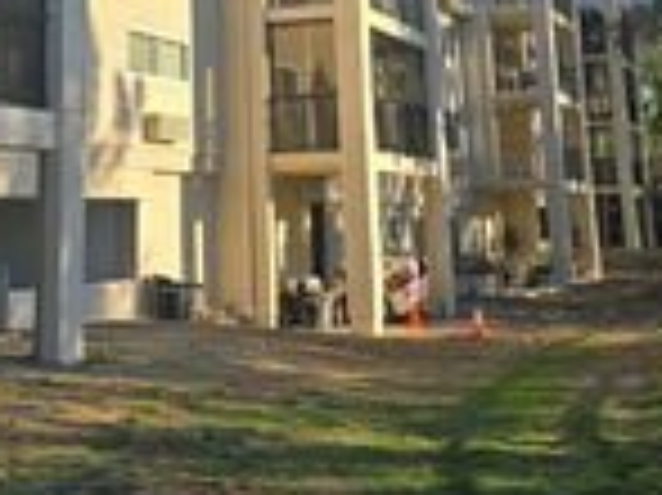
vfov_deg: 20.6
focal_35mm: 67
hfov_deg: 29.0
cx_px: 322
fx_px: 1280
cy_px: -76
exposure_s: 1/574
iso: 12
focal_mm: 6.3
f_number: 1.7
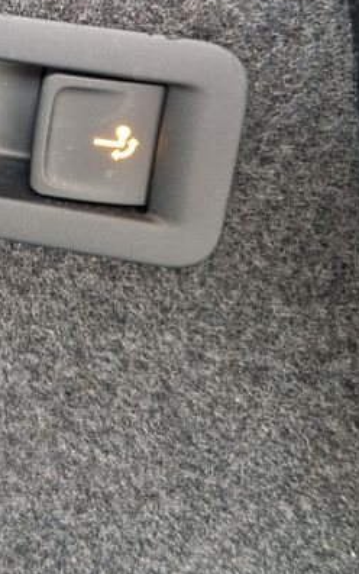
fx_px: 985
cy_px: 116
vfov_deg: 31.6
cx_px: -51
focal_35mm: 63
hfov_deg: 19.6
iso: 640
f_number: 1.8
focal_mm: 5.4
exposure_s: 1/33
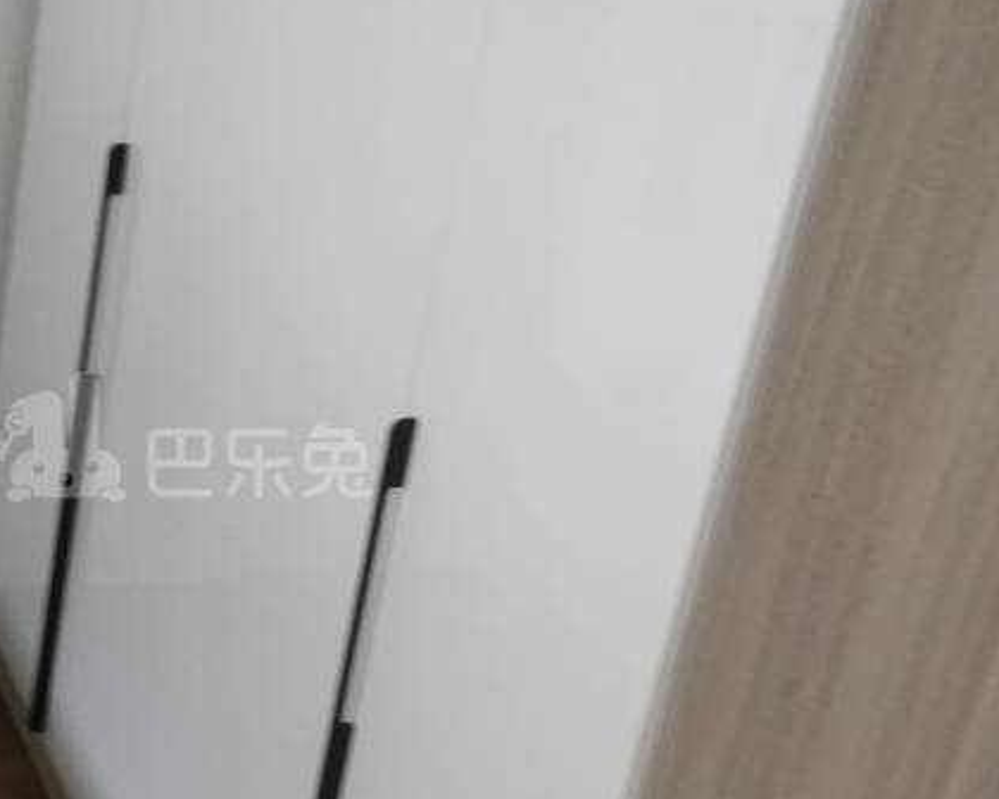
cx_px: 183
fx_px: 1981
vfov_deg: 22.8
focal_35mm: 67
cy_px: 439
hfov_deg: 27.7
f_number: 1.8
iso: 320
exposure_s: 1/33.3
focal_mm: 3.95
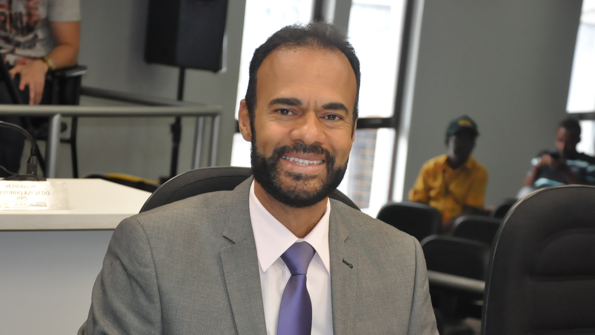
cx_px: 294
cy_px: 198
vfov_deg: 12.1
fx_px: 1578
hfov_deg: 21.4
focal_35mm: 100
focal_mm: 62
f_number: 5.3
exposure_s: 1/160
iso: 2000
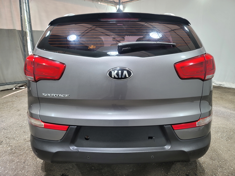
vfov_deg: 54.9
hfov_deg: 69.4
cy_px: 88
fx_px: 170
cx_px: 118
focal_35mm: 25
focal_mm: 7
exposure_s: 1/120
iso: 100
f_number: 1.8
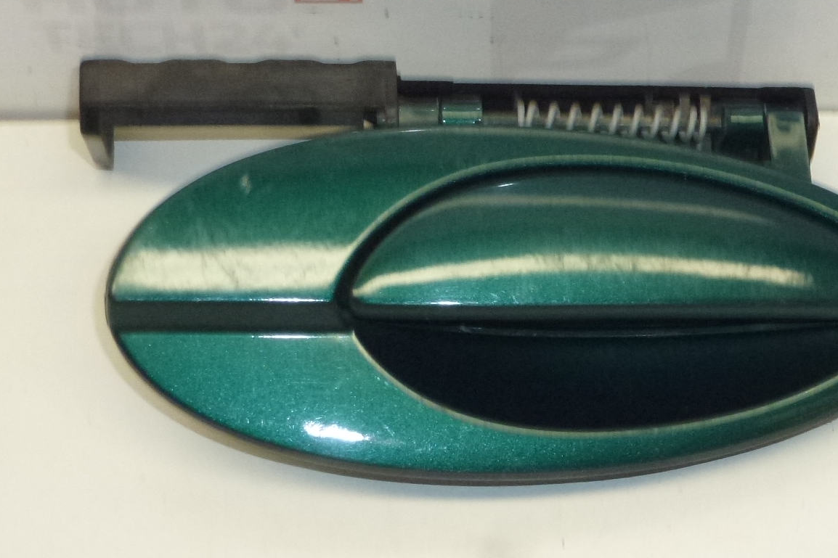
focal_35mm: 96
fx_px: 2234
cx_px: 525
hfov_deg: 21.2
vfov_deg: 14.2
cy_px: 251
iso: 400
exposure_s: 1/200
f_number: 4.3
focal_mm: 9.4
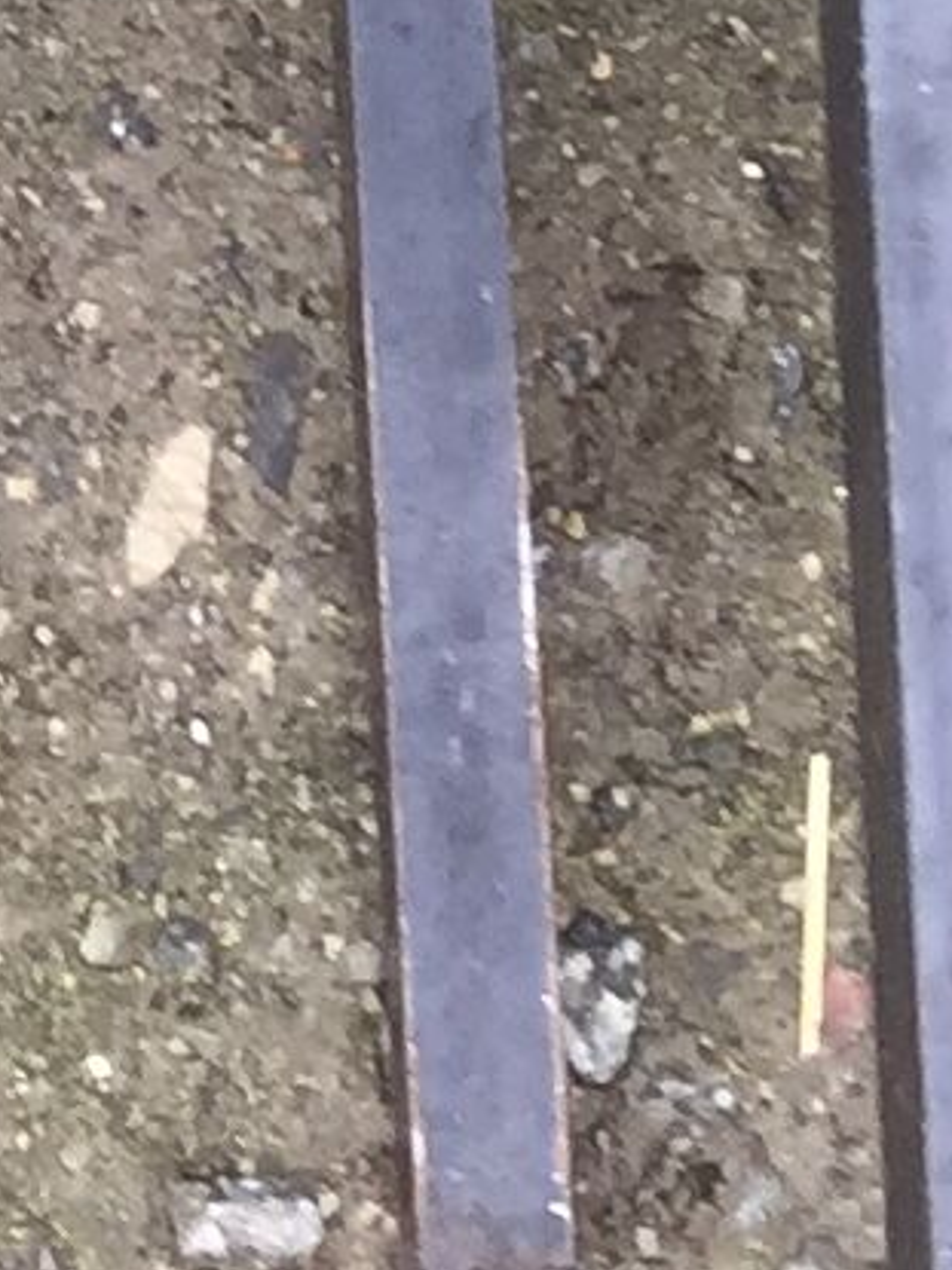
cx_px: -781
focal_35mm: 228
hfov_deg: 6.4
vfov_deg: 7.5
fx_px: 8365
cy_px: -2672
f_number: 2.2
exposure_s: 1/100
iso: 50
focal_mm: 4.15
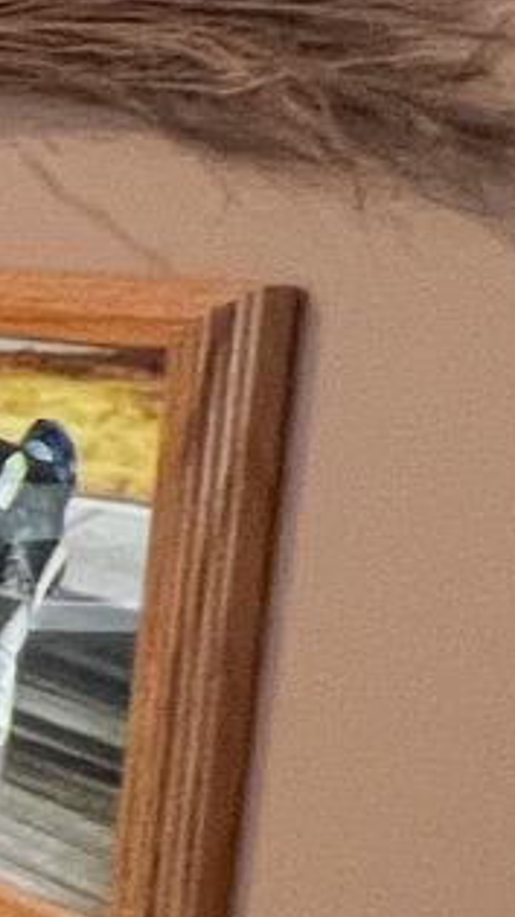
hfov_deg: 5.6
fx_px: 2235
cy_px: 419
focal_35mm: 92
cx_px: -2334
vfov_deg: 23.2
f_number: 1.8
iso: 250
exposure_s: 1/60
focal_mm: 1.57
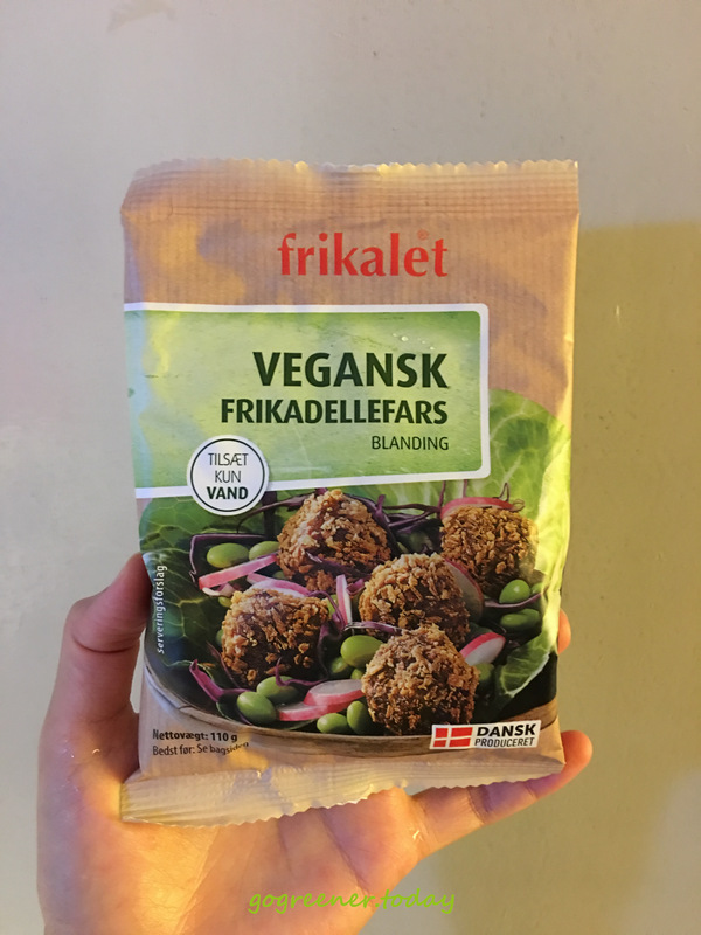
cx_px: 350
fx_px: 783
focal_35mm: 29
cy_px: 468
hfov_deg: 48.2
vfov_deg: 61.7
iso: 100
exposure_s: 1/4
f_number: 2.2
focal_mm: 4.15
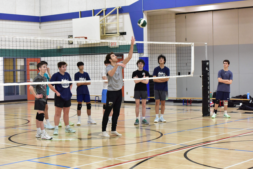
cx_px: 126
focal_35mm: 70
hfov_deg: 28.8
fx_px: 492
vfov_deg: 19.5
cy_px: 84
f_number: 4.5
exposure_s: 1/320
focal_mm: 70
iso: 6400
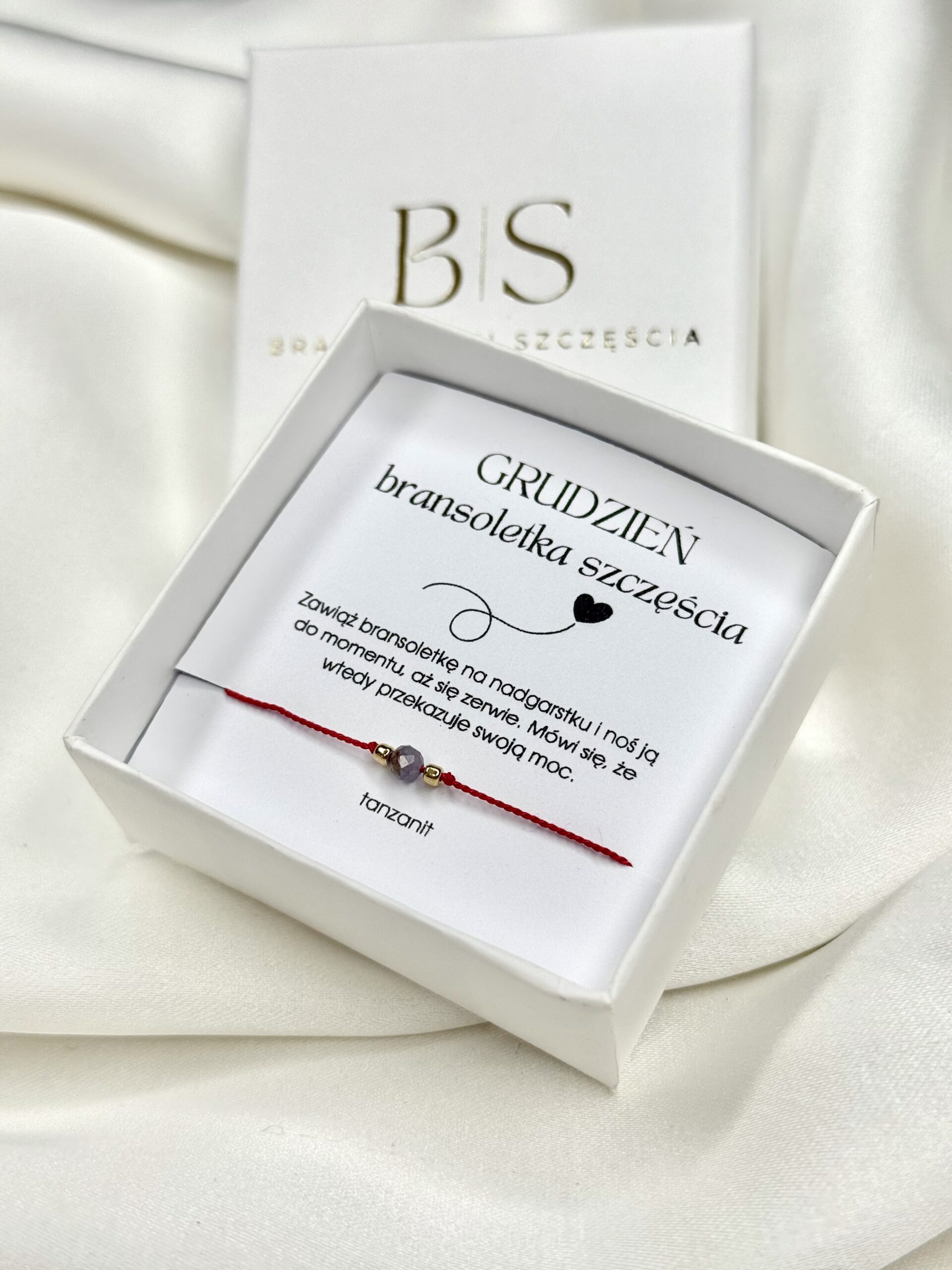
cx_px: 476
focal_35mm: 48
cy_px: 635
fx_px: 1760
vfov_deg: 39.7
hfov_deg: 30.3
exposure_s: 1/1513
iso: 80
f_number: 1.78
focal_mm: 6.76
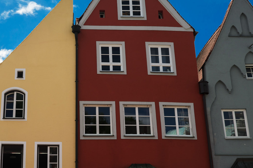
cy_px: 76
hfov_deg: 31.8
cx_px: 59
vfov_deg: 21.8
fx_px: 435
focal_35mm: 62
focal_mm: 26
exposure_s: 1/100
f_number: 9
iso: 100
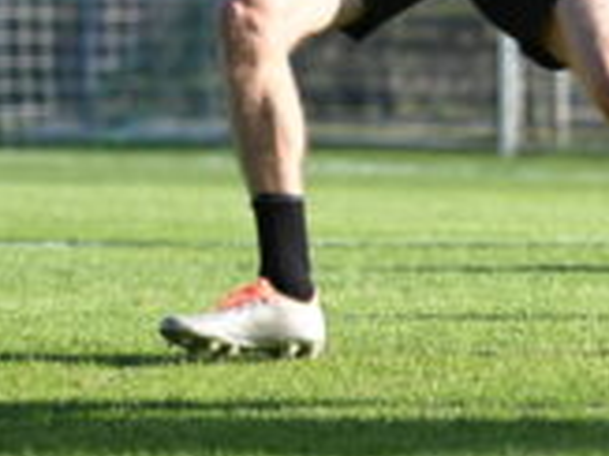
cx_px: 841
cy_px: -24
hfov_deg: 4.7
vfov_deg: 3.5
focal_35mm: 419
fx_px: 7366
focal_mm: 102
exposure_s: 1/800
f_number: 2.8
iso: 125
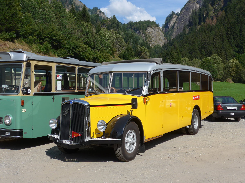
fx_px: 311
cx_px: 122
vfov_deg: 32.9
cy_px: 92
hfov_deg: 42.9
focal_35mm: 44
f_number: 2.8
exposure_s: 1/2000
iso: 80
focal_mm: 9
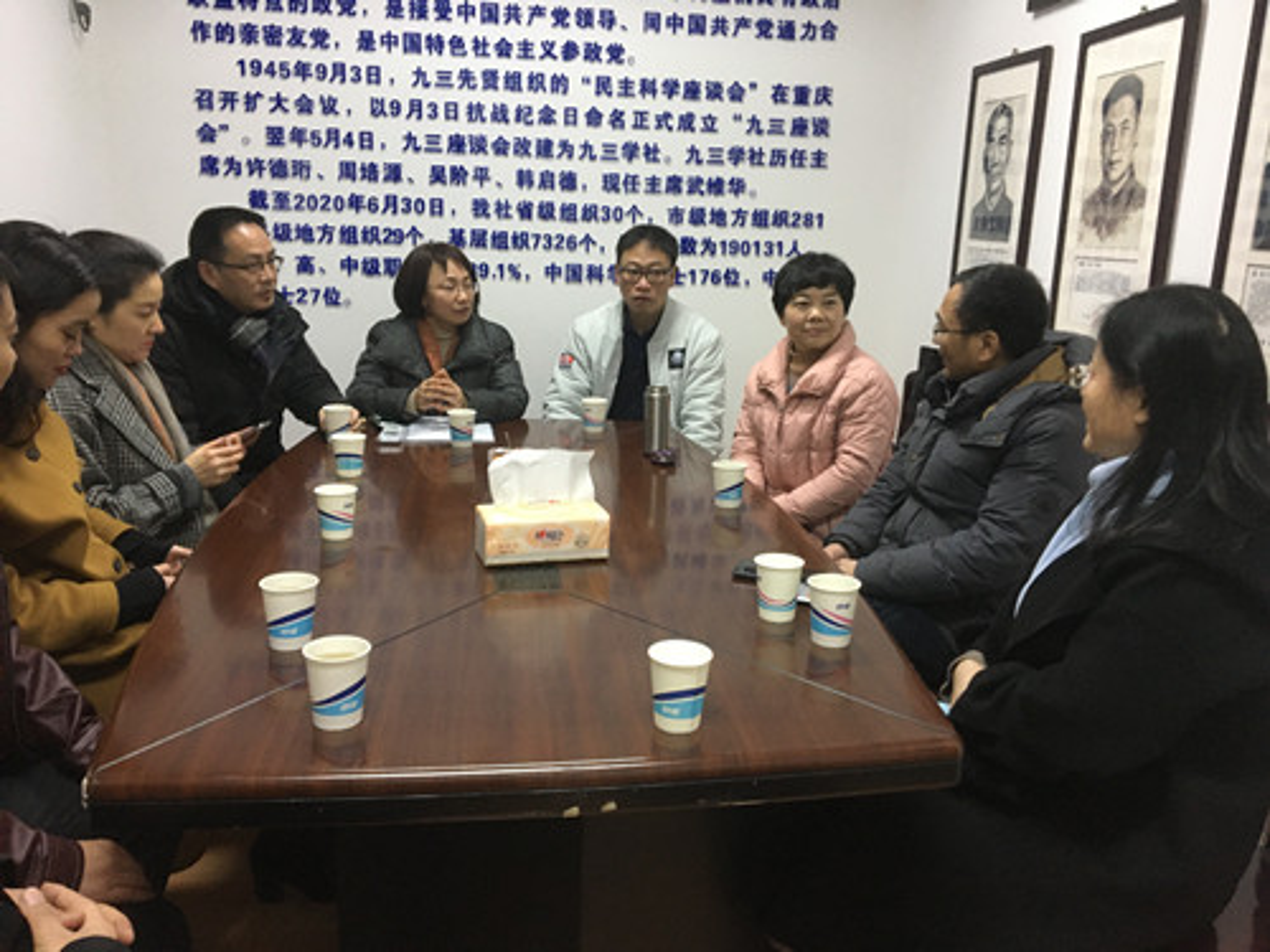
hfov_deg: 61.7
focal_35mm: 29
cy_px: 476
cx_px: 635
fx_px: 1064
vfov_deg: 48.2
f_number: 2.2
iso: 200
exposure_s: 1/33
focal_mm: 4.15
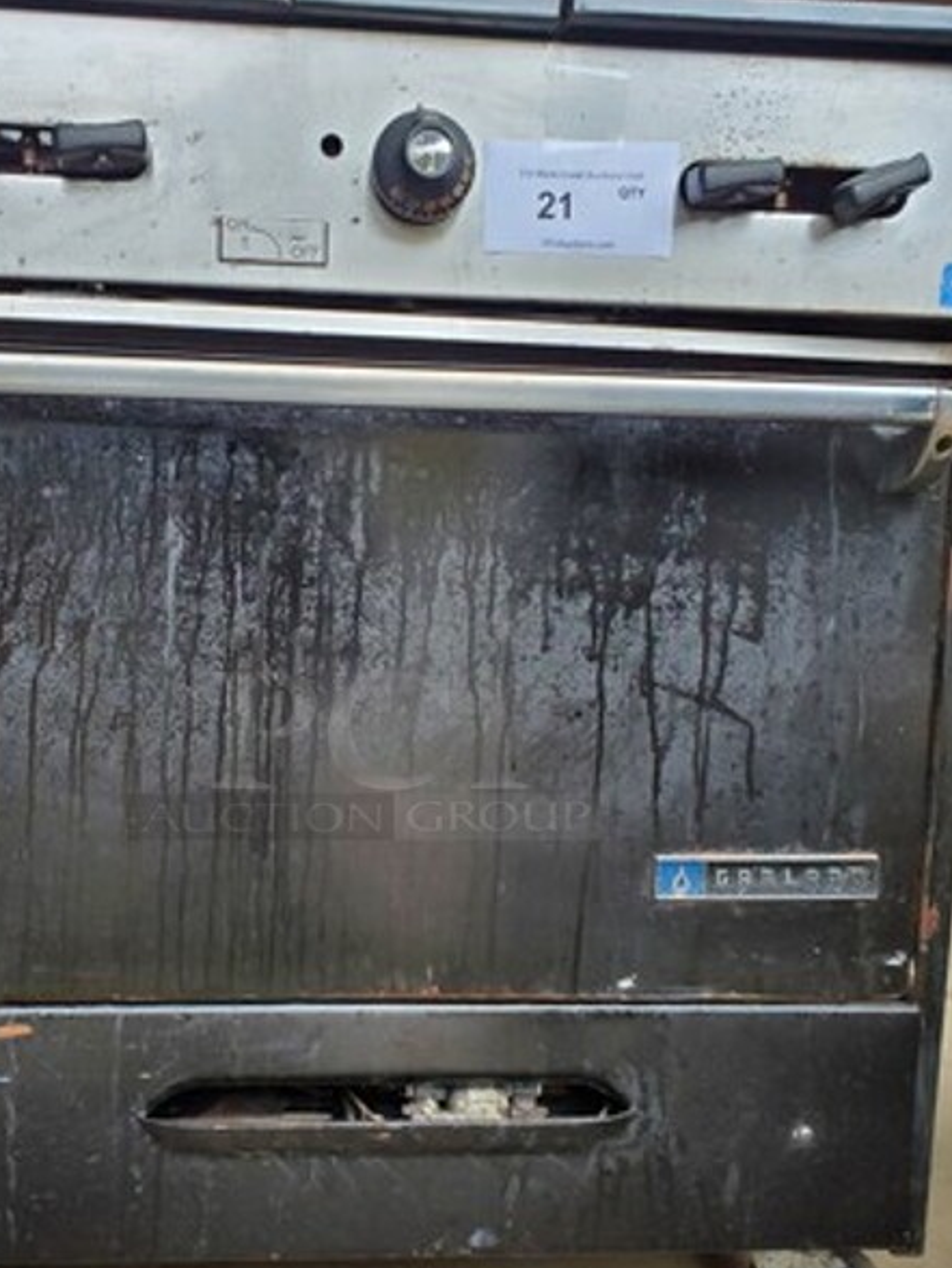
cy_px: 727
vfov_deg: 51.1
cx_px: 369
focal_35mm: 36
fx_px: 1319
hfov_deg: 39.5
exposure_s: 1/85
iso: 200
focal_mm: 4.3
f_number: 2.4
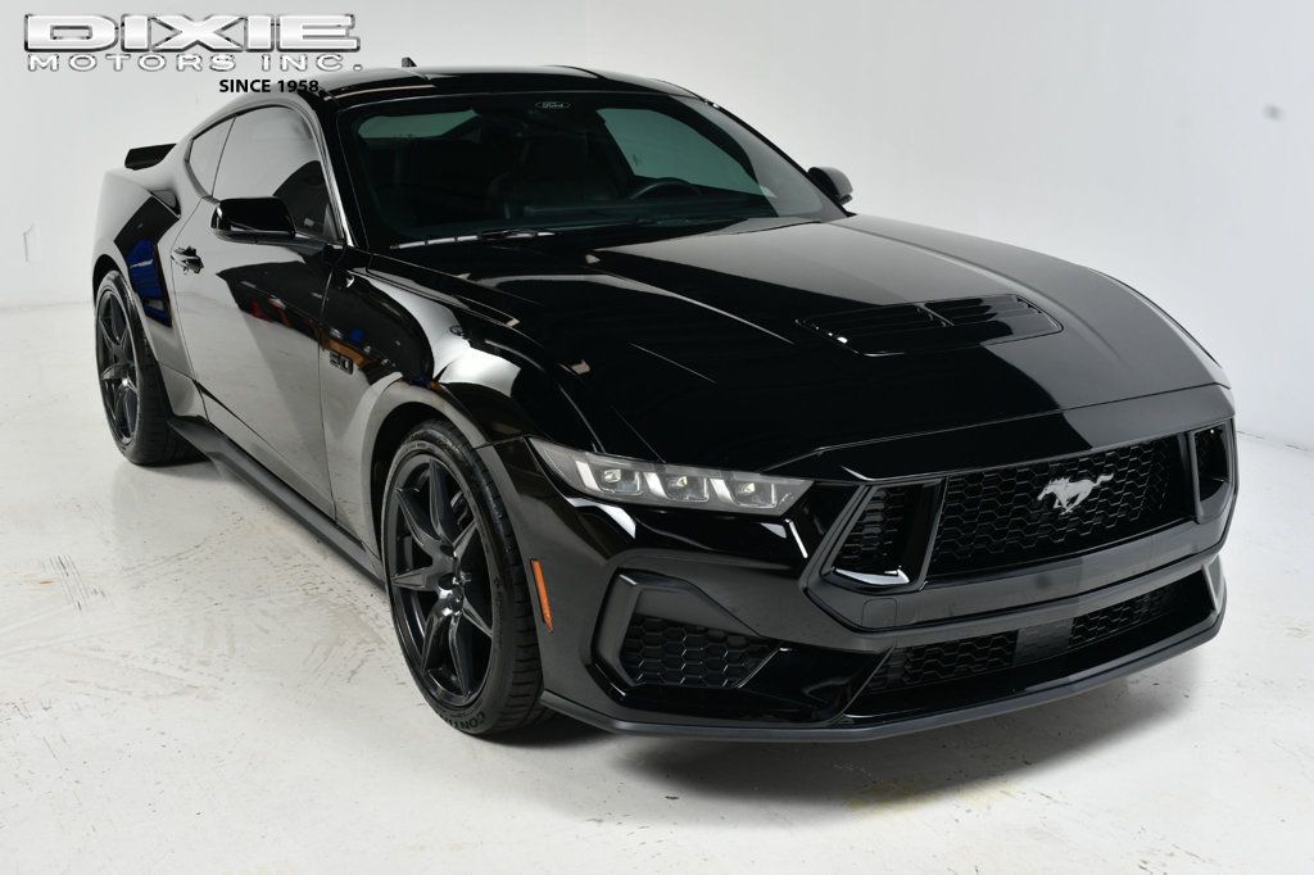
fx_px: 1459
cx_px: 657
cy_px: 438
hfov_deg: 48.5
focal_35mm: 40
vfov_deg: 33.4
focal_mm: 27
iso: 100
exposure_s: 1/160
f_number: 10
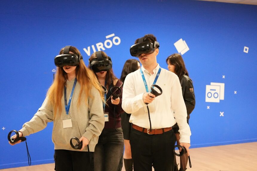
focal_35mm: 52
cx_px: 128
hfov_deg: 37.9
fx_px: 375
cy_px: 86
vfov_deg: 25.7
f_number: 1.8
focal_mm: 35
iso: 4000
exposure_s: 1/400
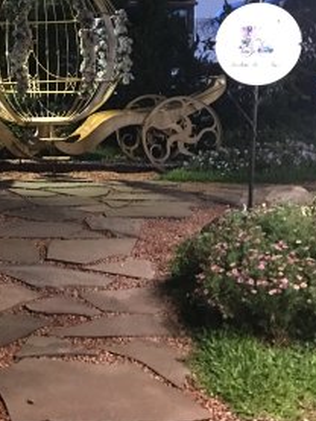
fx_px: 778
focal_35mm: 64
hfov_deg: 22.4
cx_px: 30
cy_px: 97
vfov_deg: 29.7
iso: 250
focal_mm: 4.15
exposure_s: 1/4
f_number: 2.2
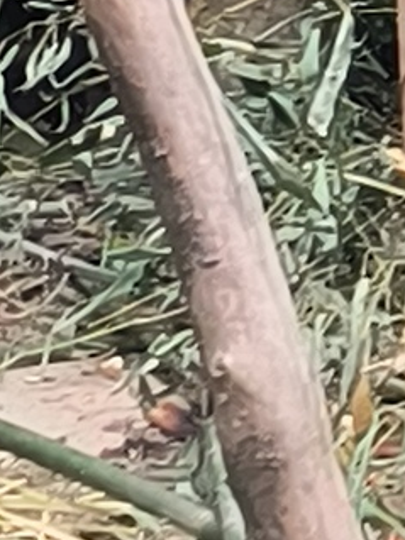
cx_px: 1061
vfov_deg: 5.1
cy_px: -40
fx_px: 6010
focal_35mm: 385
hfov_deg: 3.8
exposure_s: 1/349
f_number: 1.9
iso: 100
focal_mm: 5.52
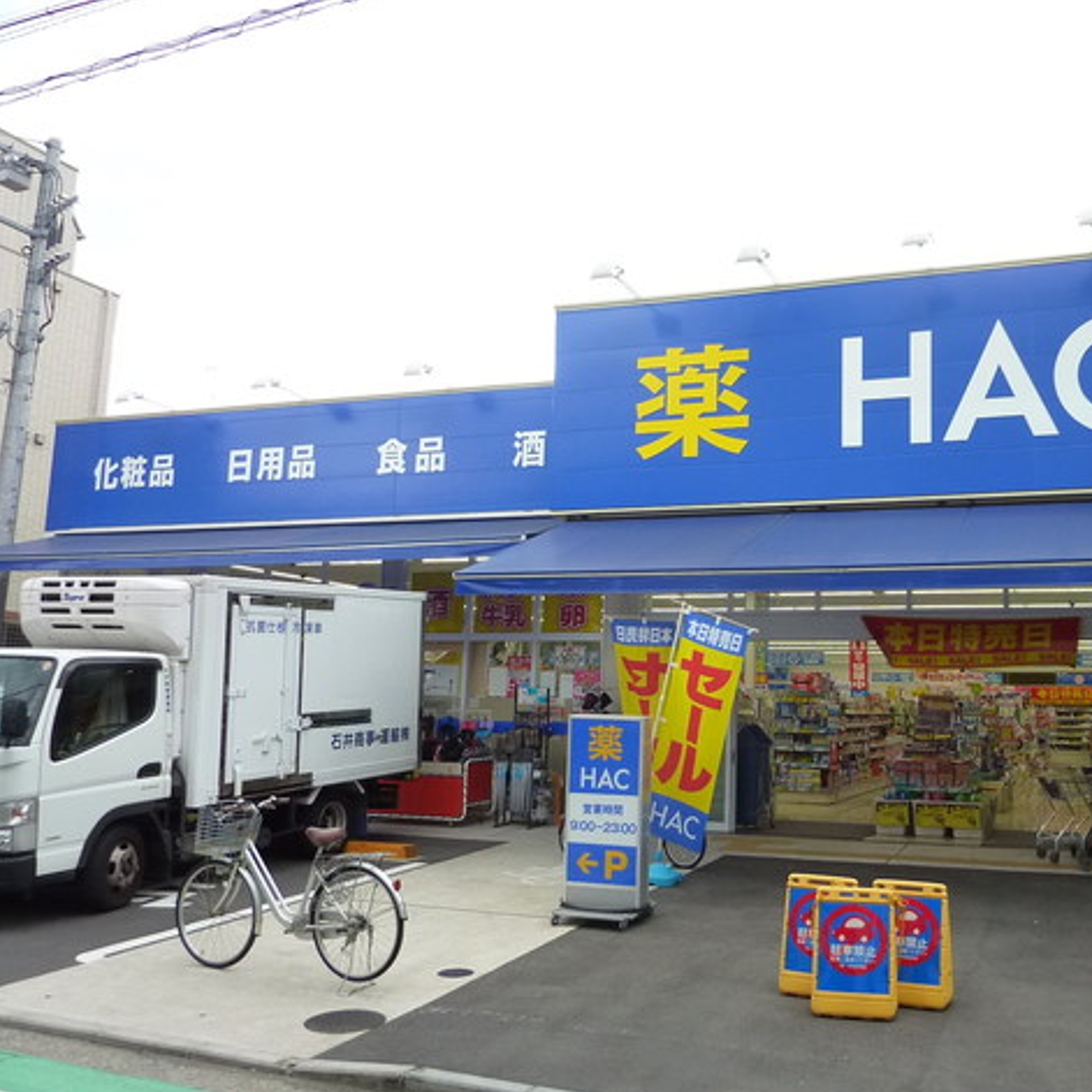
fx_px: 1071
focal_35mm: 30
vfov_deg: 54.0
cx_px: 737
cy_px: 549
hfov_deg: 52.9
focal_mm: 4.1
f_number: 3.3
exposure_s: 1/160
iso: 250
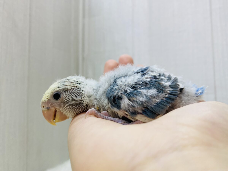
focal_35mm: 25
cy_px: 86
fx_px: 165
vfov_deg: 54.9
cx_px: 114
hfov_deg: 69.4
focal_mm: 4.25
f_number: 1.8
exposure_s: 1/100
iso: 100
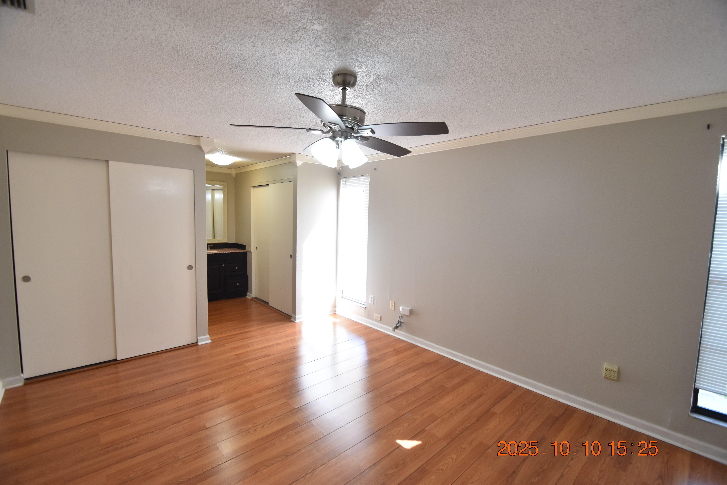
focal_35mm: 15
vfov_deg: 77.3
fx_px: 303
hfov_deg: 100.4
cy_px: 242
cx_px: 364
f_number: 3.5
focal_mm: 10
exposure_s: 1/180
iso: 800
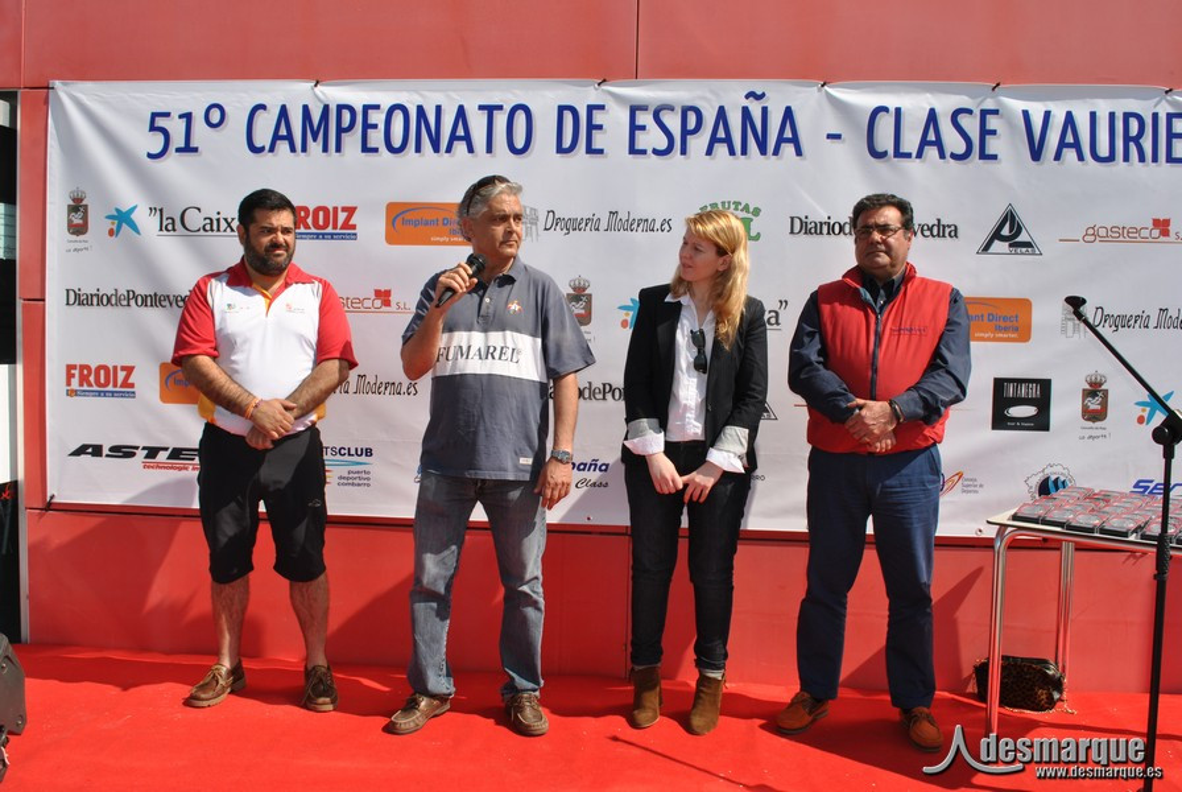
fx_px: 1085
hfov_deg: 57.2
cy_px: 396
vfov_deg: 40.1
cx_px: 591
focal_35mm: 33
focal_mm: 22
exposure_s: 1/200
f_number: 11
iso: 100
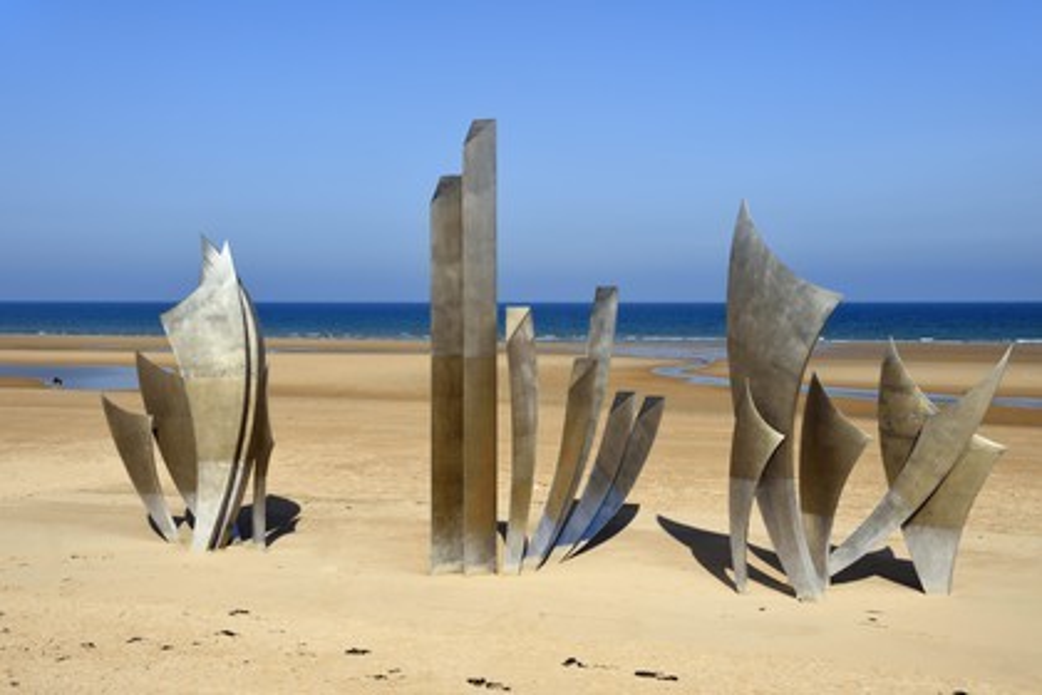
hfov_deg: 42.7
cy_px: 348
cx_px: 521
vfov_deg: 29.2
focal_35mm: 46
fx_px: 1331
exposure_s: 1/250
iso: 200
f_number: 14
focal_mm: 46
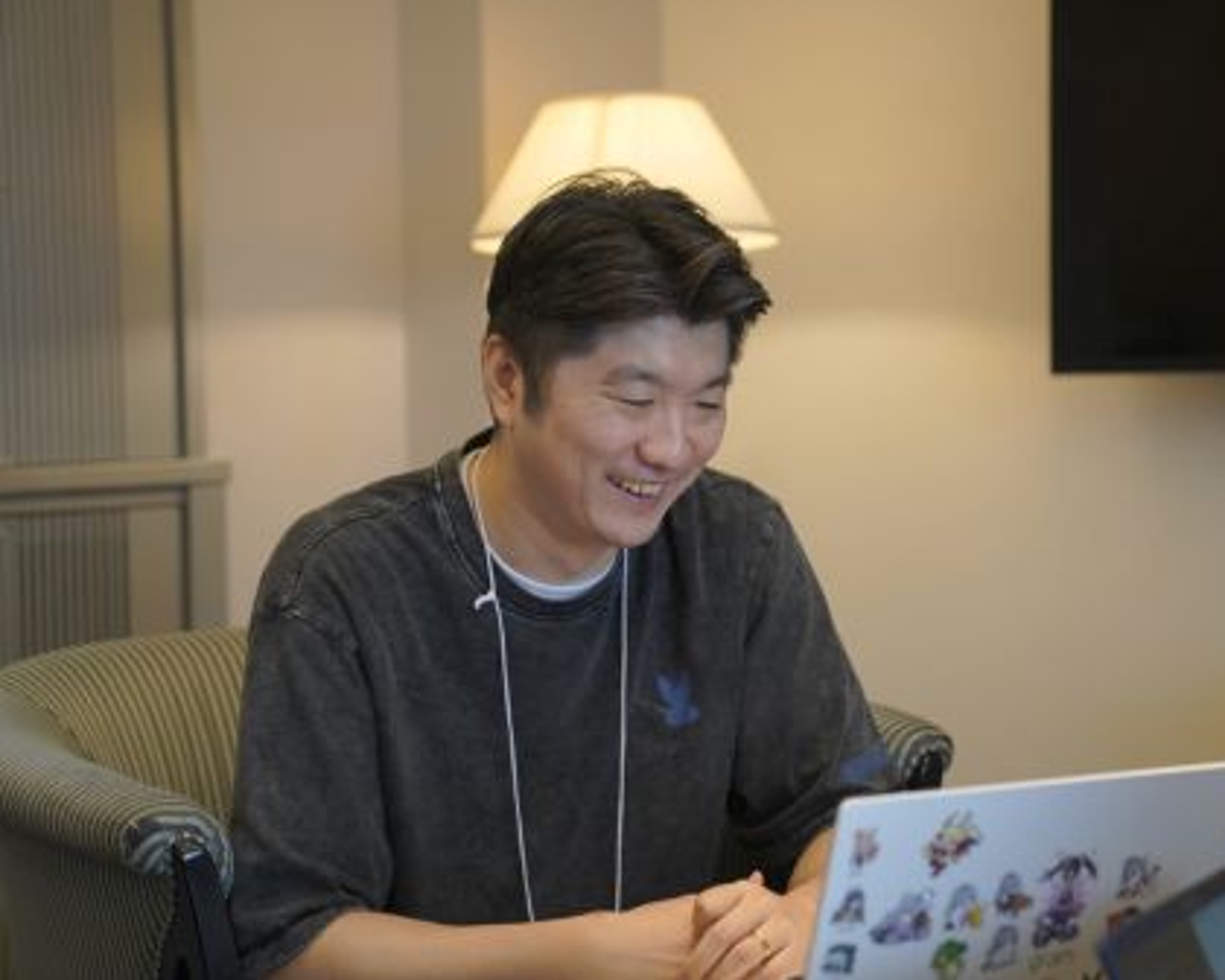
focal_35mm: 80
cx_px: 700
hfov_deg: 23.8
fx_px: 2900
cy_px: 486
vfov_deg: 19.2
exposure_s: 1/160
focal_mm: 70
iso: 1000
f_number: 2.8
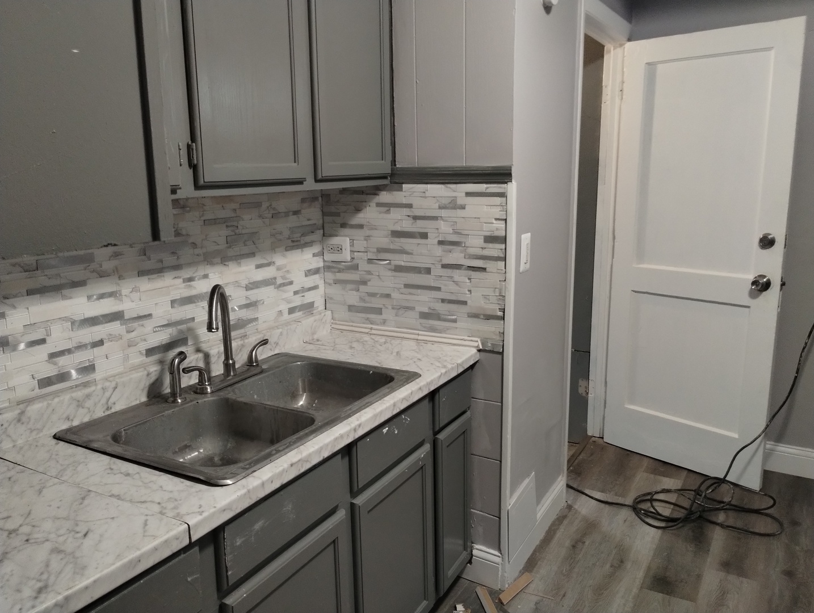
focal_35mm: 28
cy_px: 306
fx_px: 659
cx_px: 407
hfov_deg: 63.4
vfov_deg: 49.9
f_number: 1.8
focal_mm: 4.27
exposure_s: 1/30
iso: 988
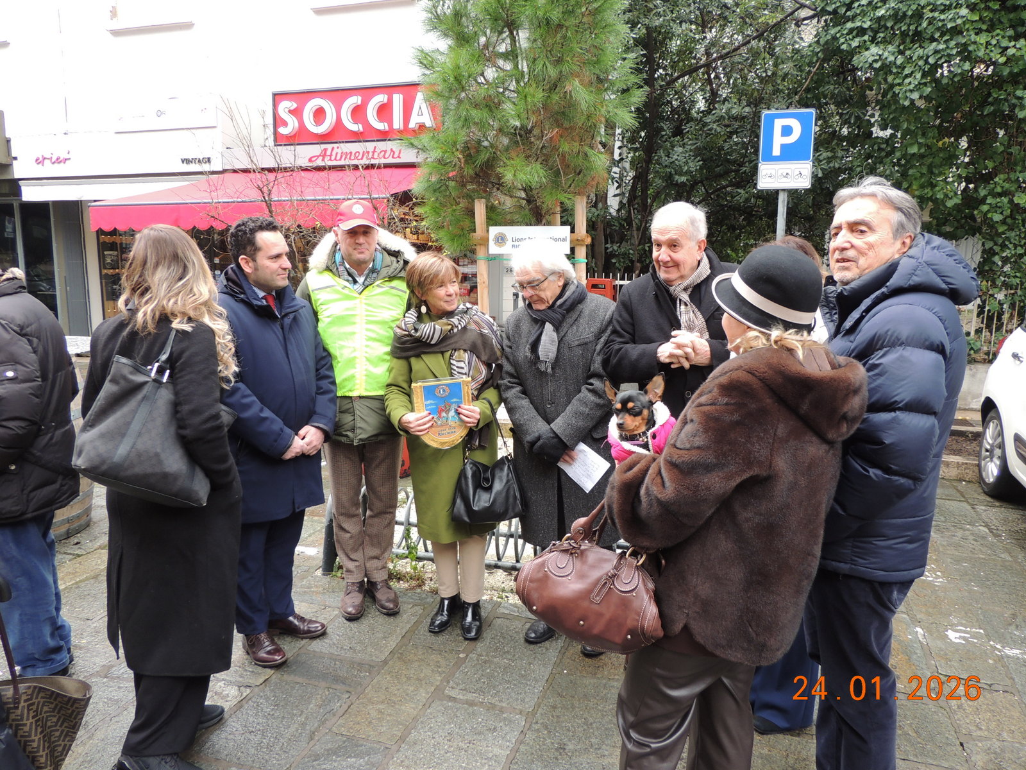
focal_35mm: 24
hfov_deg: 71.6
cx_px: 513
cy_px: 385
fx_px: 711
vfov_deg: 56.8
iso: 100
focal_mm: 4.3
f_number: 3
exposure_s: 1/50
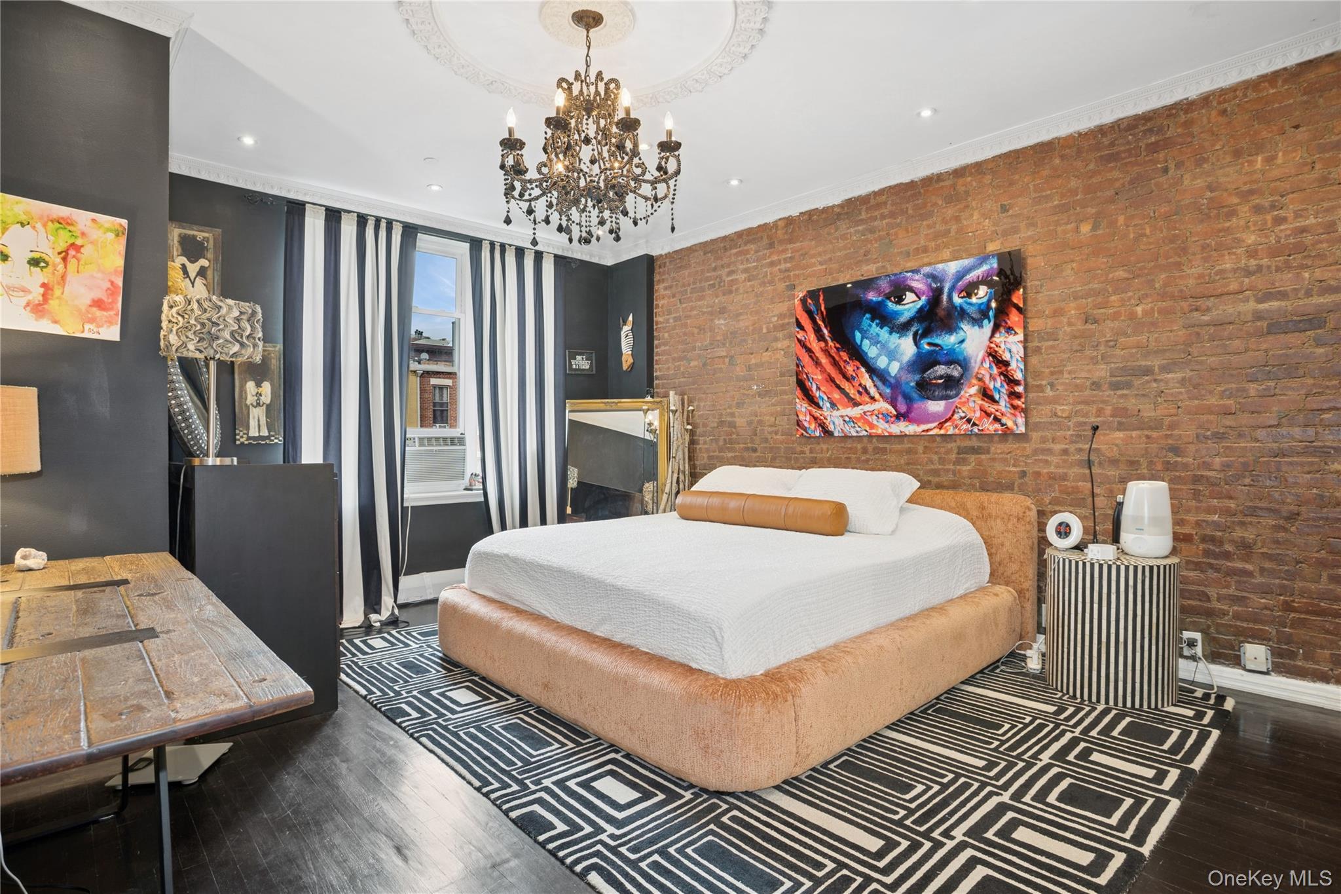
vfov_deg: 70.4
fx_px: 633
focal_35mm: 17
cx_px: 670
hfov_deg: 93.3
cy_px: 447
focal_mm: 17
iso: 100
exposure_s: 1/1.67
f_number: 8
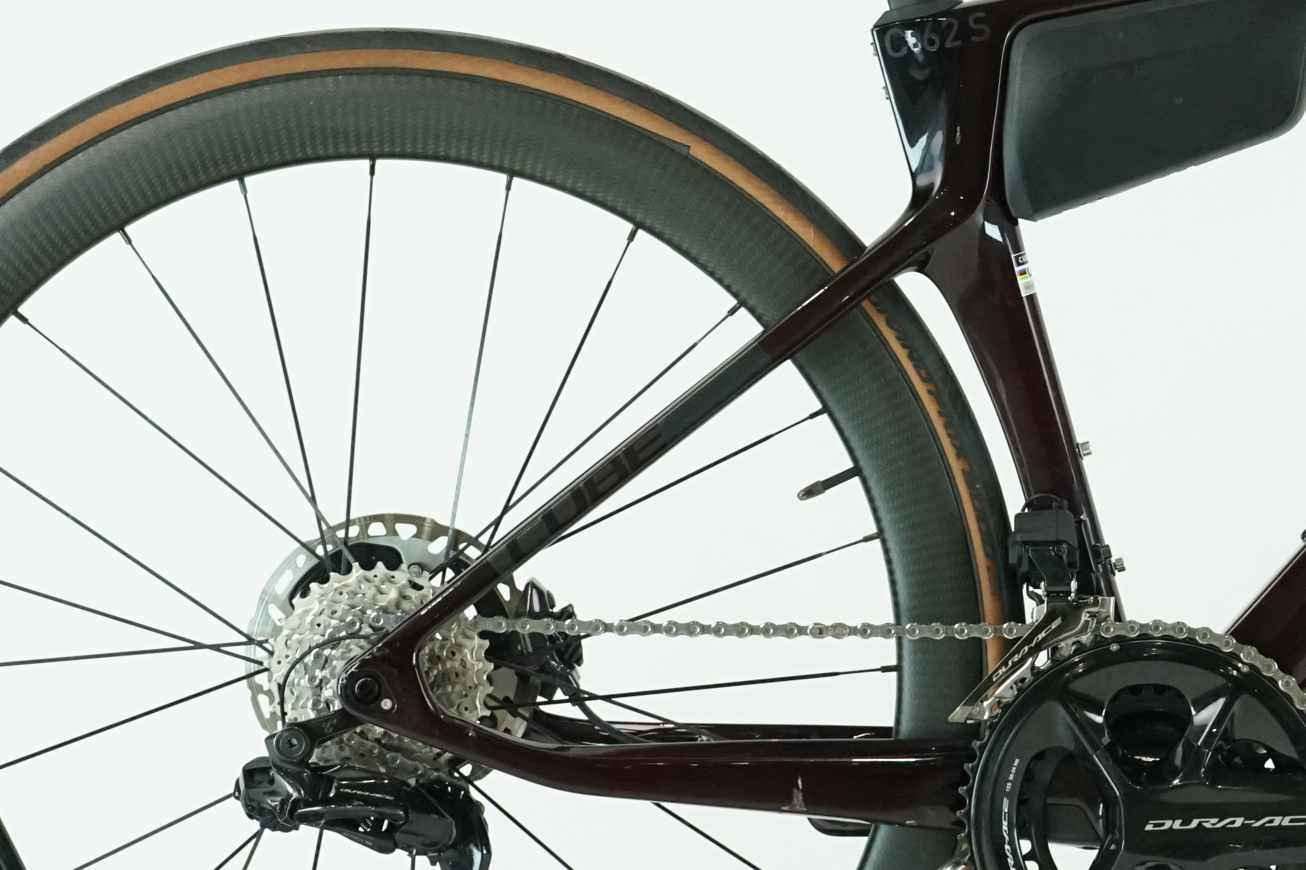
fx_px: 6275
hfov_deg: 11.8
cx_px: 1307
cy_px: 306
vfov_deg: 7.9
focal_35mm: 173
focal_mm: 70
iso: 3200
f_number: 8
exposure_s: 1/200
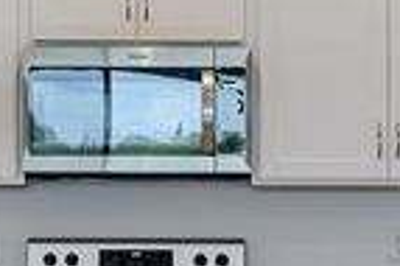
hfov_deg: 11.9
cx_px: 136
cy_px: 265
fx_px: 1920
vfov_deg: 7.9
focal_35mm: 173
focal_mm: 35
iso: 100
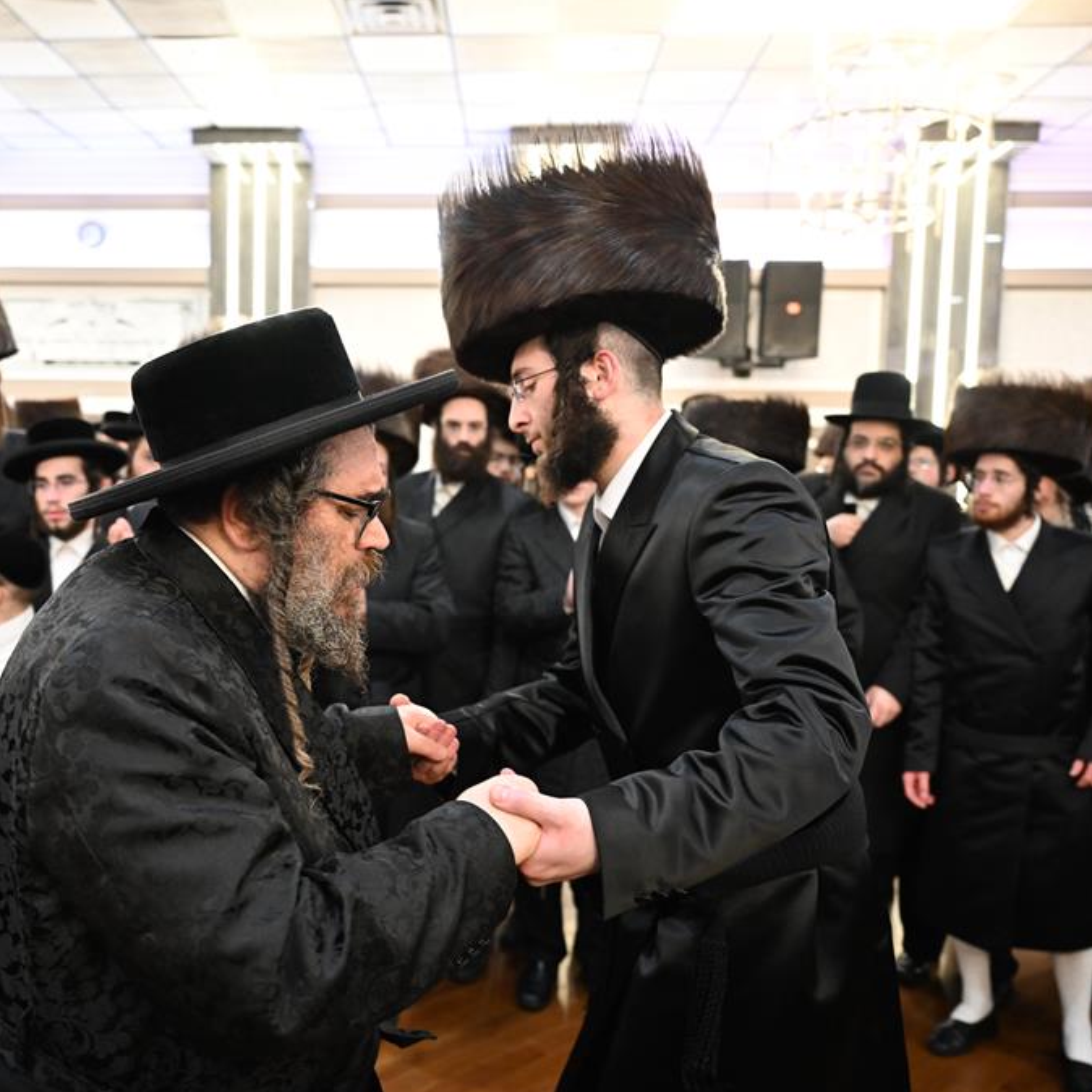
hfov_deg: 52.0
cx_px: 412
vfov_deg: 52.5
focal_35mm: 31
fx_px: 1106
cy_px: 547
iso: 4000
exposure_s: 1/250
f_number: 2.8
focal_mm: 24
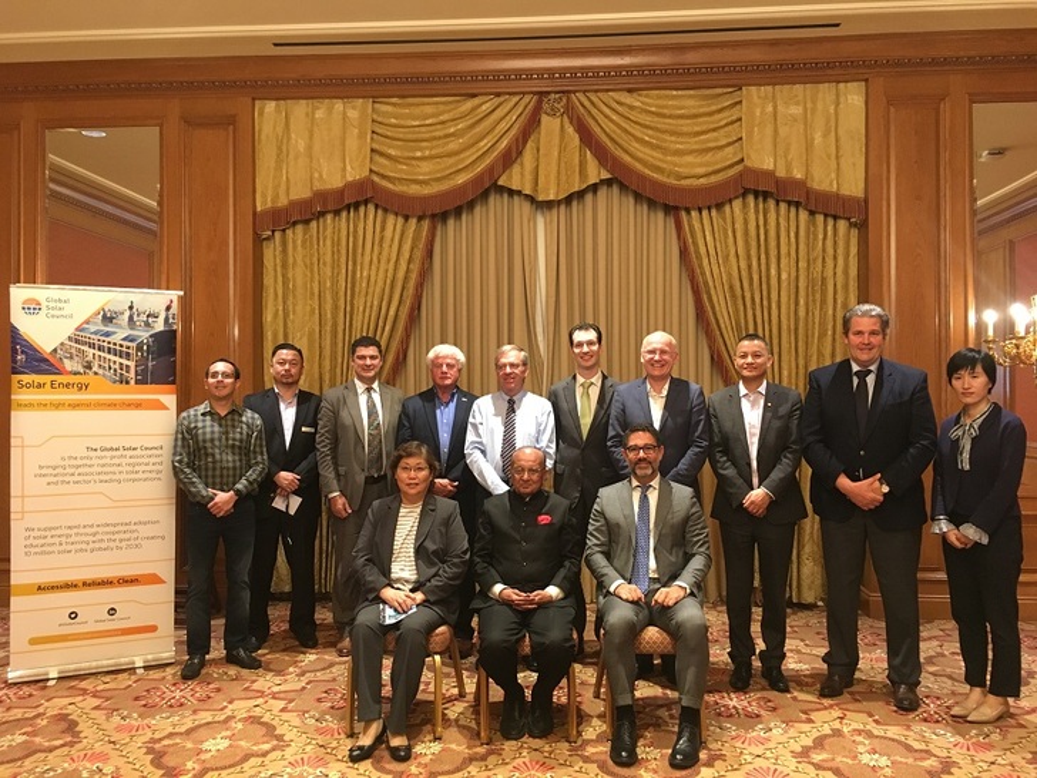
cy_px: 389
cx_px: 518
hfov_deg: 61.7
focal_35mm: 29
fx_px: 869
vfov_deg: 48.2
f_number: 2.2
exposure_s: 1/17
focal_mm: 4.15
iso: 200
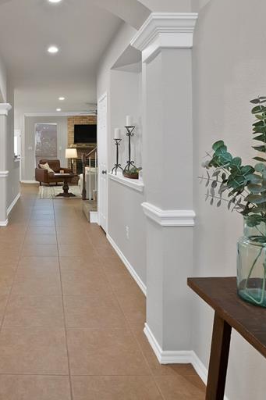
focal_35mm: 24
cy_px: 148
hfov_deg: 48.6
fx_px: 266
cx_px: 37
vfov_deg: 72.4
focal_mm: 12
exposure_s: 1/2.5
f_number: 9
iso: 640
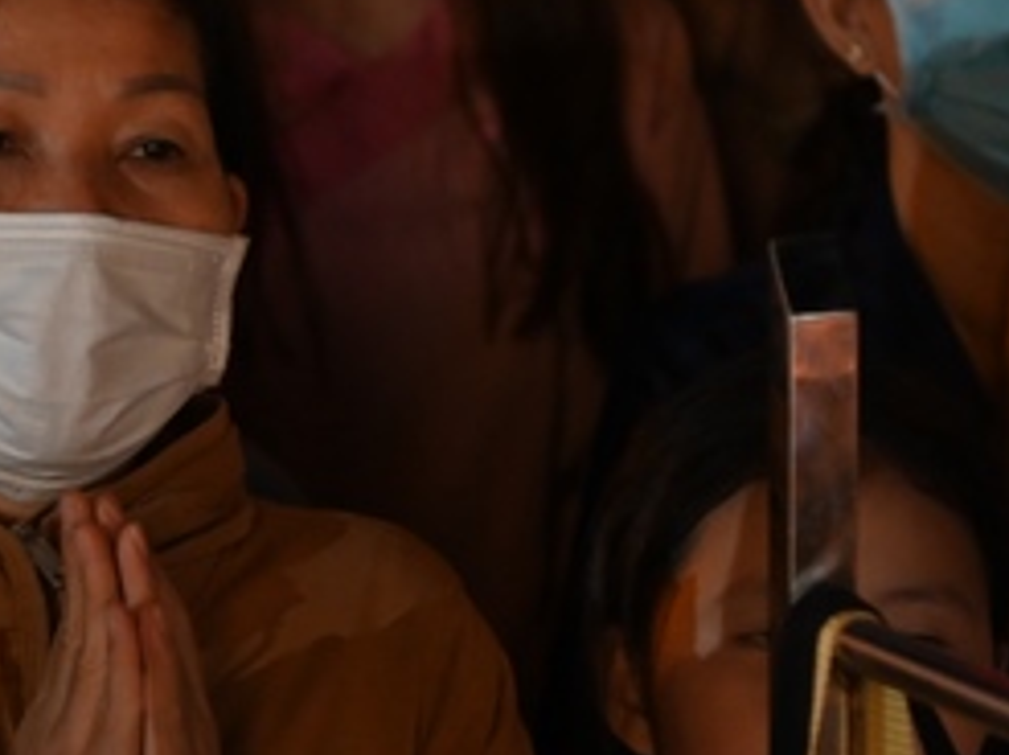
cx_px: 103
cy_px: 304
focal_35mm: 249
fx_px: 7251
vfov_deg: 6.0
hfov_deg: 7.9
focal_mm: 98
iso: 4000
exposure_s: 1/40
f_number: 4
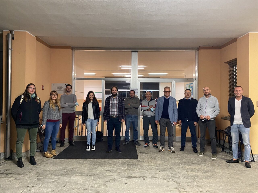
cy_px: 96
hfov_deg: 67.3
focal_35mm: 26
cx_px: 129
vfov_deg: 53.1
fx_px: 194
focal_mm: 4.25
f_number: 1.8
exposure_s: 1/33
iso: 320
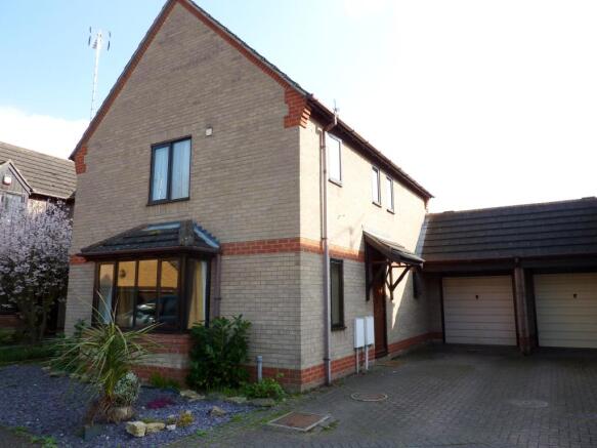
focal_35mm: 25
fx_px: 431
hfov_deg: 69.4
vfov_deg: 54.9
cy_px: 224
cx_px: 298
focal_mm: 4.1
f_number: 4
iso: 80
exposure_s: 1/250
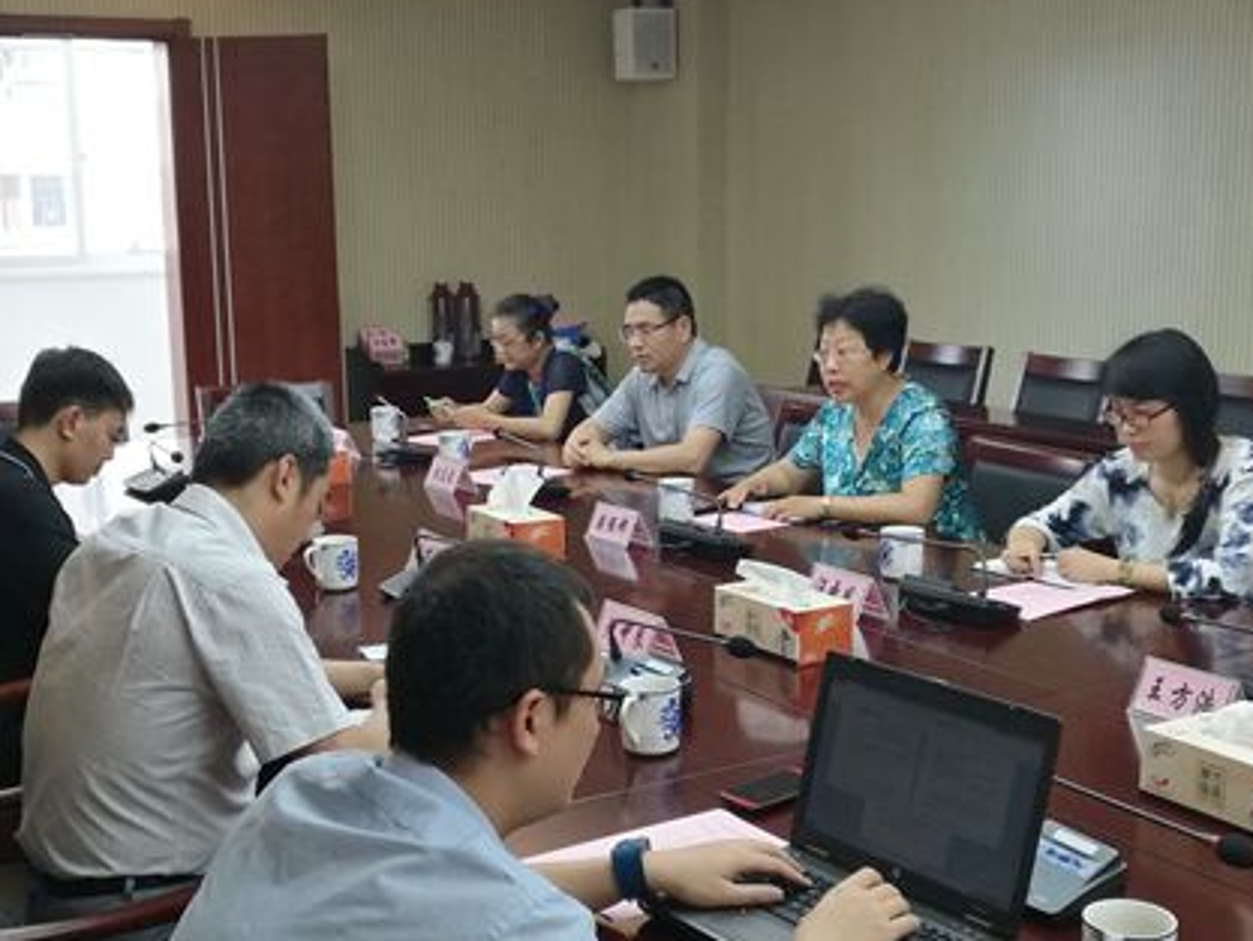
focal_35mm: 46
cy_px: 514
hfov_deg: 41.2
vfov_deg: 31.5
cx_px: 608
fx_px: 1666
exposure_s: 1/33.3
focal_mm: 4.04
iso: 200
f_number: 2
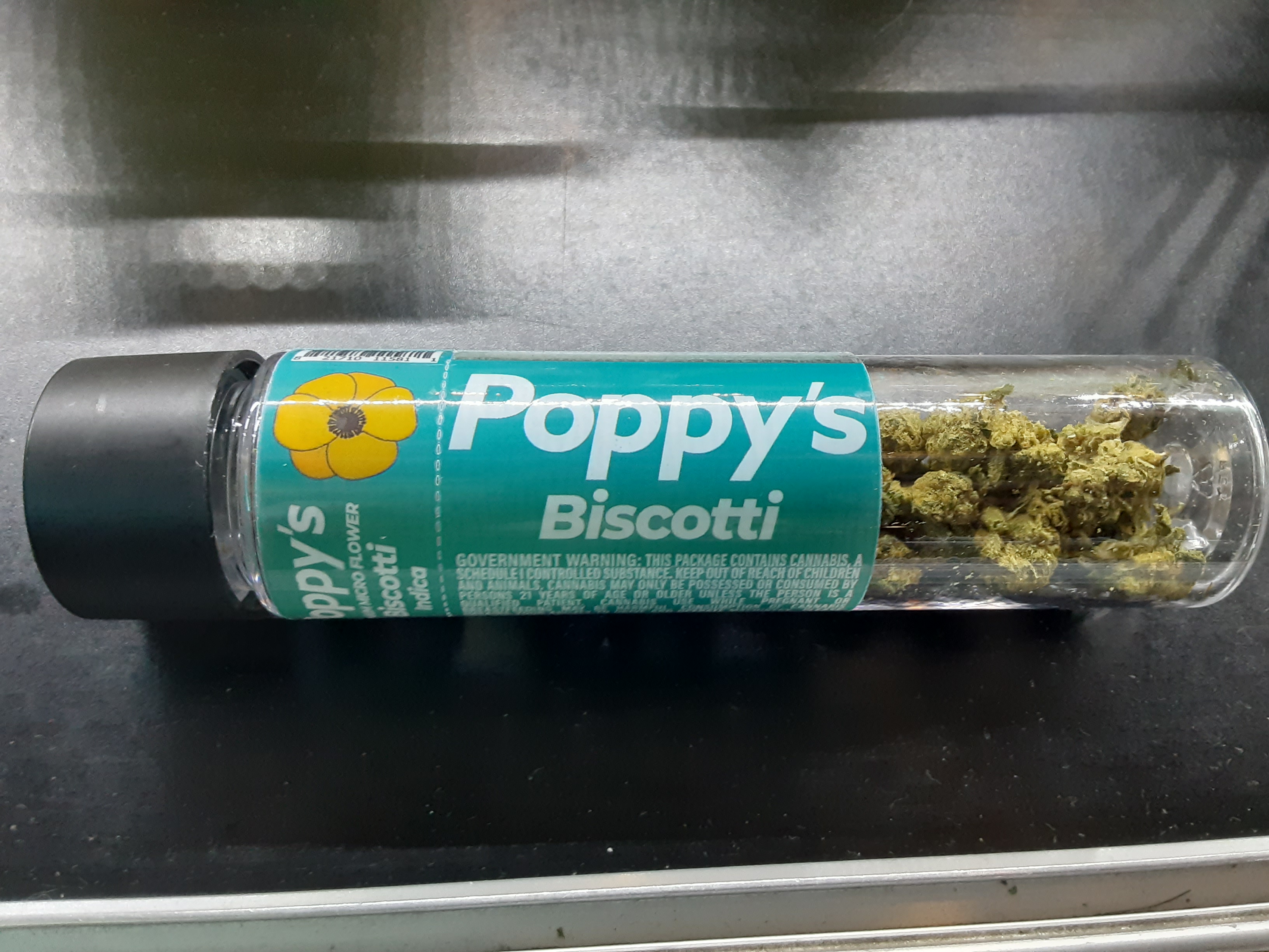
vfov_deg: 51.4
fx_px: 990
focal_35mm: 27
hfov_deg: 65.3
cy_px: 476
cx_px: 634
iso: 250
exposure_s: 1/60
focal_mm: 2.91
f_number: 1.9
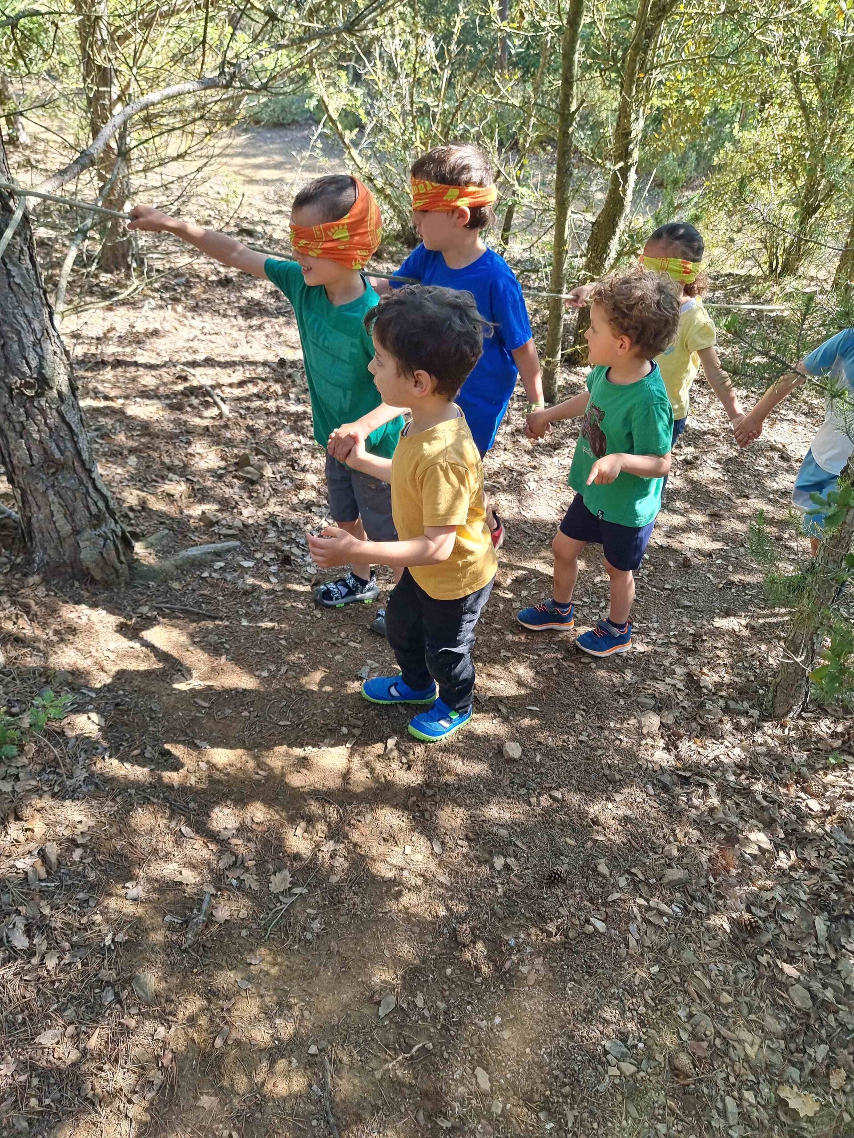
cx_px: 427
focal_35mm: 24
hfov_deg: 56.8
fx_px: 789
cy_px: 569
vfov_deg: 71.6
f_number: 1.8
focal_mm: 6.7
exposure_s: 1/100
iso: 50
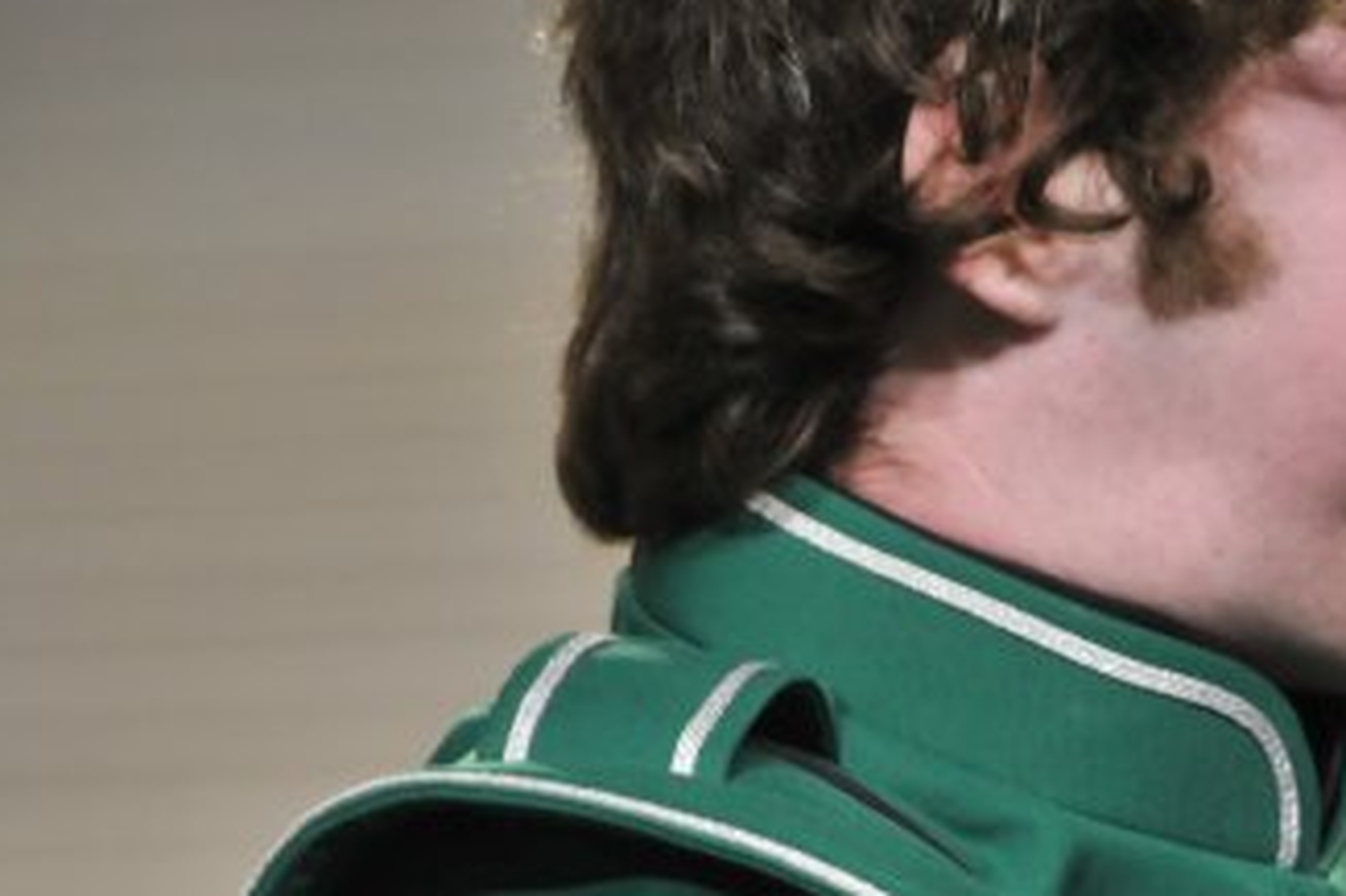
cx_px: 1363
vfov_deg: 2.2
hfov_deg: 3.3
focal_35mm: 625
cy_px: 473
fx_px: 23355
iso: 800
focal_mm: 170
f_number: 2.8
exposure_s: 1/200
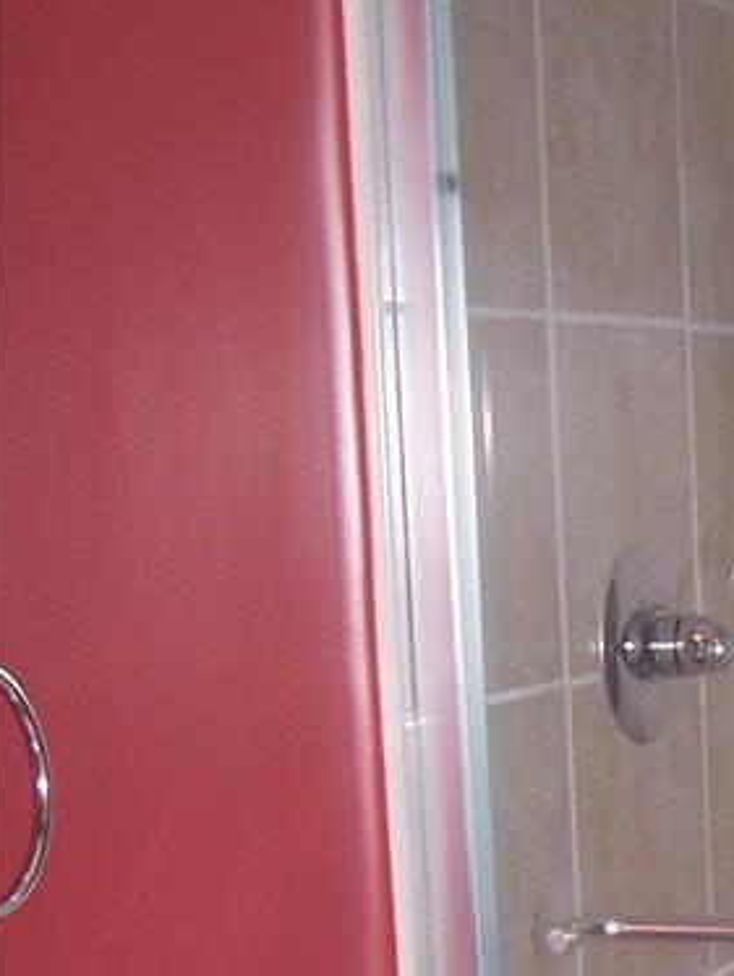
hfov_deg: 13.6
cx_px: 990
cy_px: 1018
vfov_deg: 18.3
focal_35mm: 104
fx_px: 2937
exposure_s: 1/60
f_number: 2.8
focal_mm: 6.3
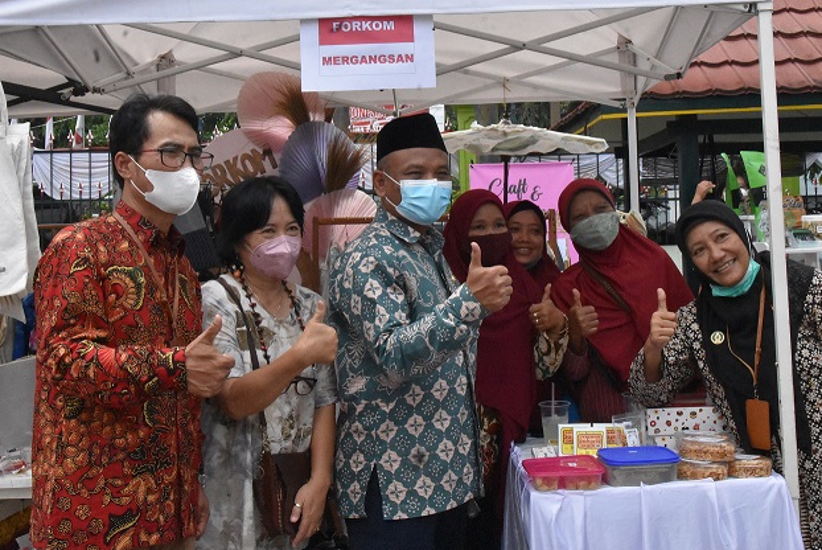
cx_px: 414
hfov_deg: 41.9
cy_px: 225
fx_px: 1074
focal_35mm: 47
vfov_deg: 28.7
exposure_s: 1/1250
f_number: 18
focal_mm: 26
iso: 8000
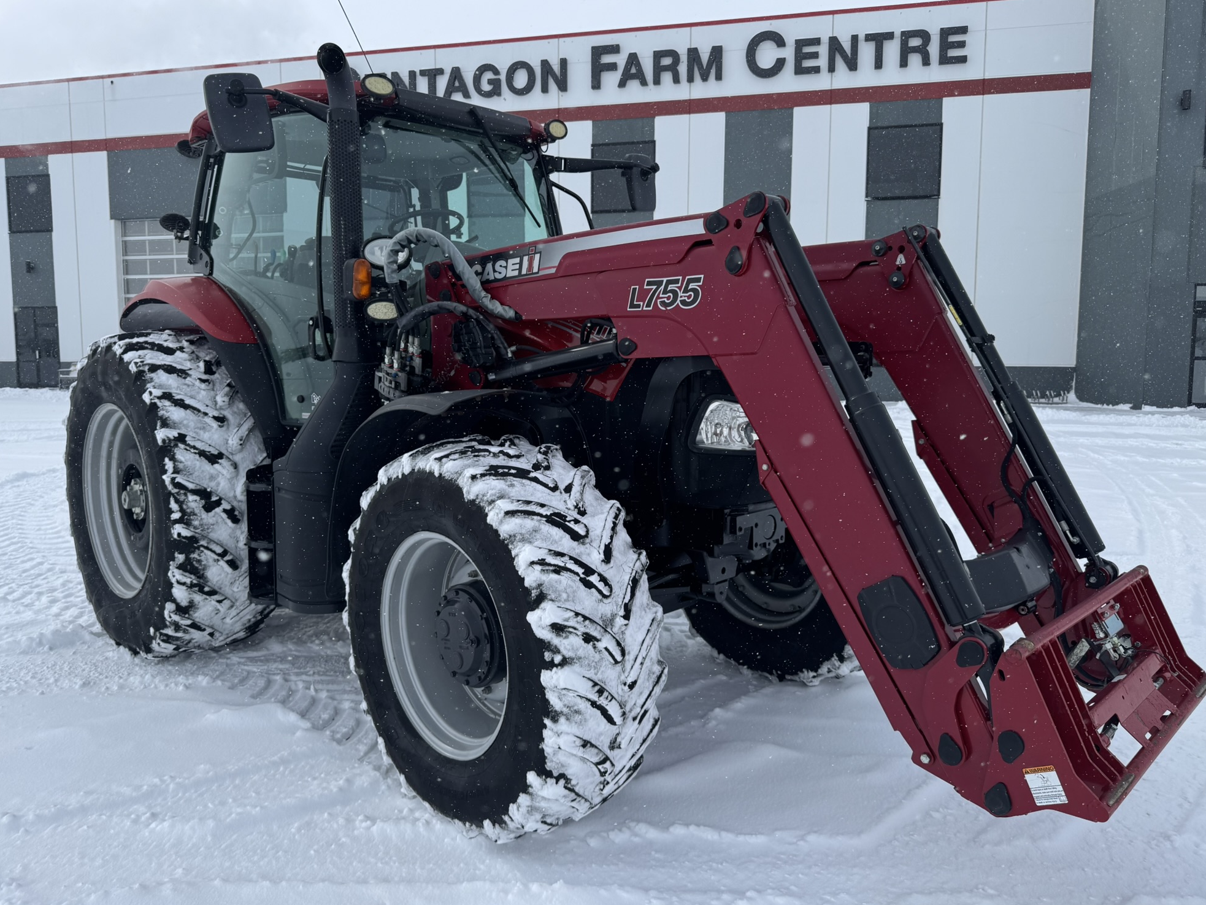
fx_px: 871
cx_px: 597
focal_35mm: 25
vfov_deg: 54.9
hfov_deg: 69.4
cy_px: 442
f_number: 1.78
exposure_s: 1/5348
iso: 80
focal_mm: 6.76
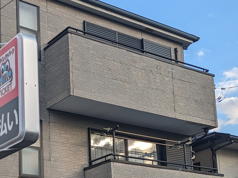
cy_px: 176
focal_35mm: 72
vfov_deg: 19.9
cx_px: 97
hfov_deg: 27.0
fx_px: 495
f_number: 1.89
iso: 42
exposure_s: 1/690
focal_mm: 5.43
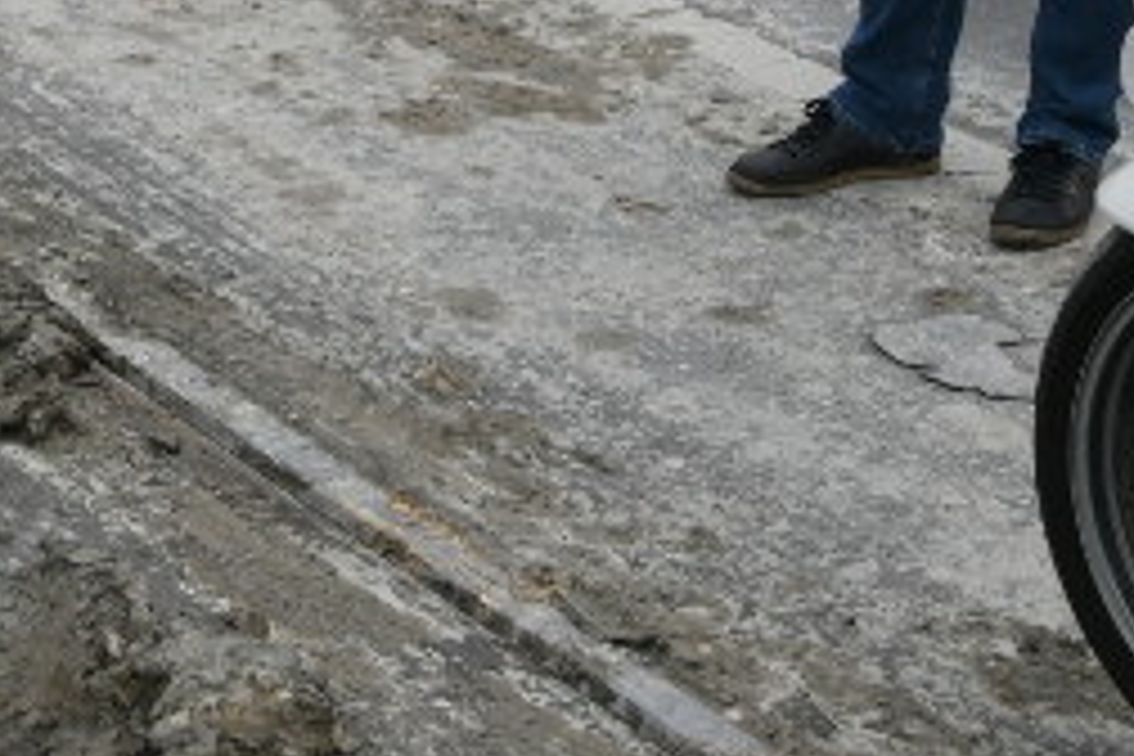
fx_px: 4851
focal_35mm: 154
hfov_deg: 13.3
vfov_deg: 8.7
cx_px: 468
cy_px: -324
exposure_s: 1/400
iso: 320
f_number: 9
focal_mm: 24
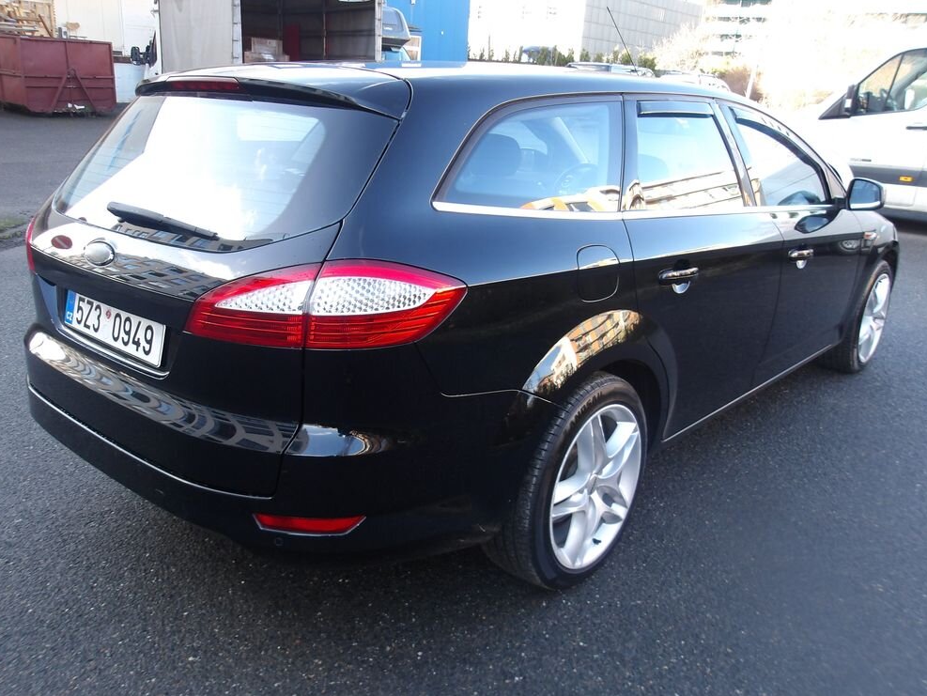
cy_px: 345
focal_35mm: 28
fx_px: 750
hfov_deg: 63.4
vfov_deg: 49.8
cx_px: 456
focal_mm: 4.9
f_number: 3
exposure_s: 1/66
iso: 100
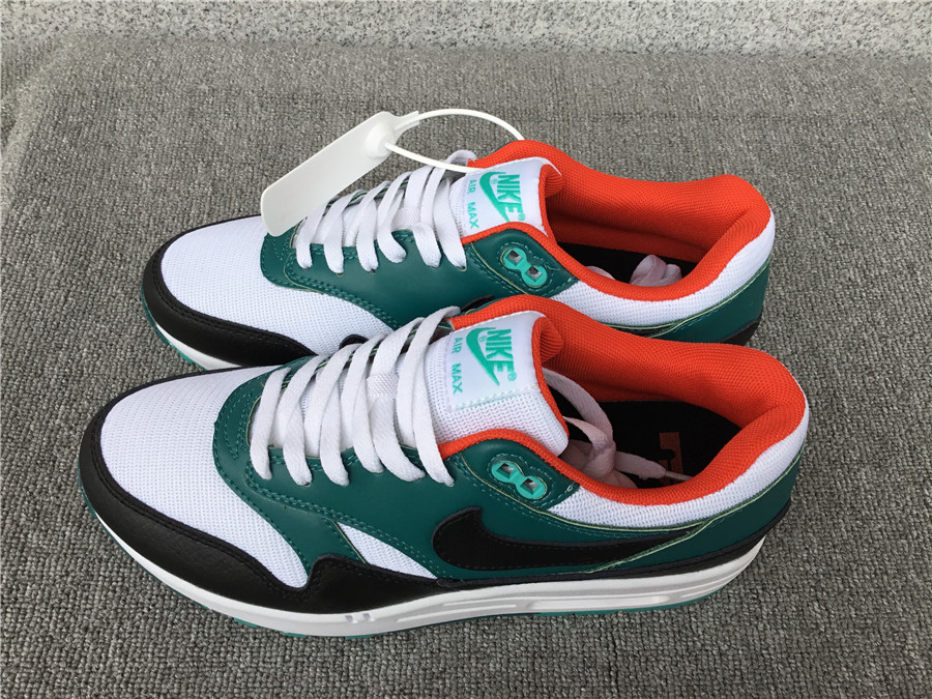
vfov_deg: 45.4
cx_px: 466
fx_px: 835
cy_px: 350
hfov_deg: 58.4
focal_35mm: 31
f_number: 2.4
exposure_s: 1/149
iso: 25
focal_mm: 3.3
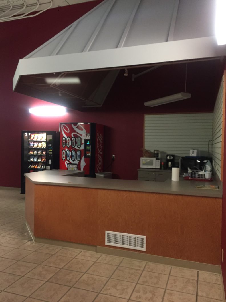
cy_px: 151
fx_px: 252
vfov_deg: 61.7
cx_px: 113
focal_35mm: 29
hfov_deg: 48.2
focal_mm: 4.15
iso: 200
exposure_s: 1/30
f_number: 2.2
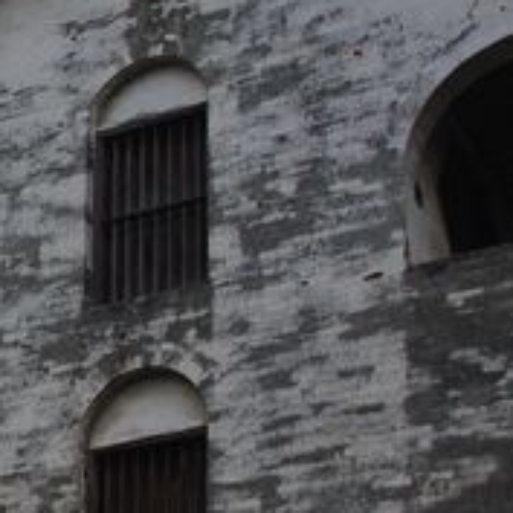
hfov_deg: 15.5
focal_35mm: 104
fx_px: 1744
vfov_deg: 16.7
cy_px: 365
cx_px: -241
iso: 100
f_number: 4.5
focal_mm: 21.25
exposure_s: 1/1000
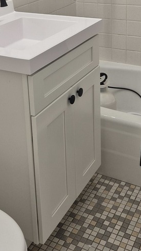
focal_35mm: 55
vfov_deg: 36.3
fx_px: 365
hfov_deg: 21.8
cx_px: 52
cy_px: 42
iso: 200
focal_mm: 5.4
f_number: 1.8
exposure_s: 1/120
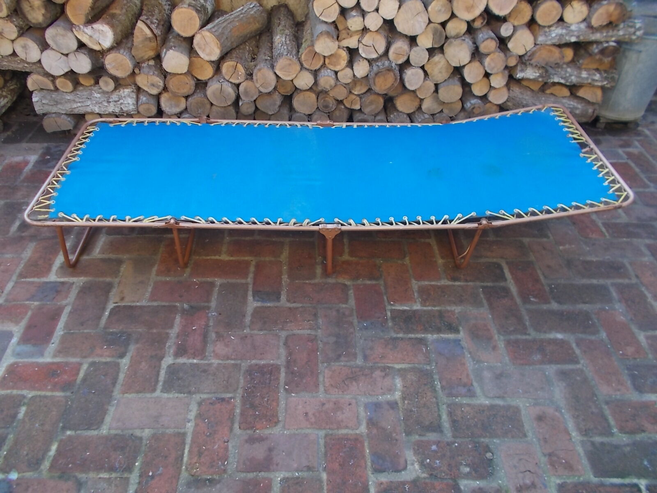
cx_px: 328
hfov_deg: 67.3
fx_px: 493
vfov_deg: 53.1
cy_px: 246
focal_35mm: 26
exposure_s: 1/50
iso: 80
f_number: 3.2
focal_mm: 4.6
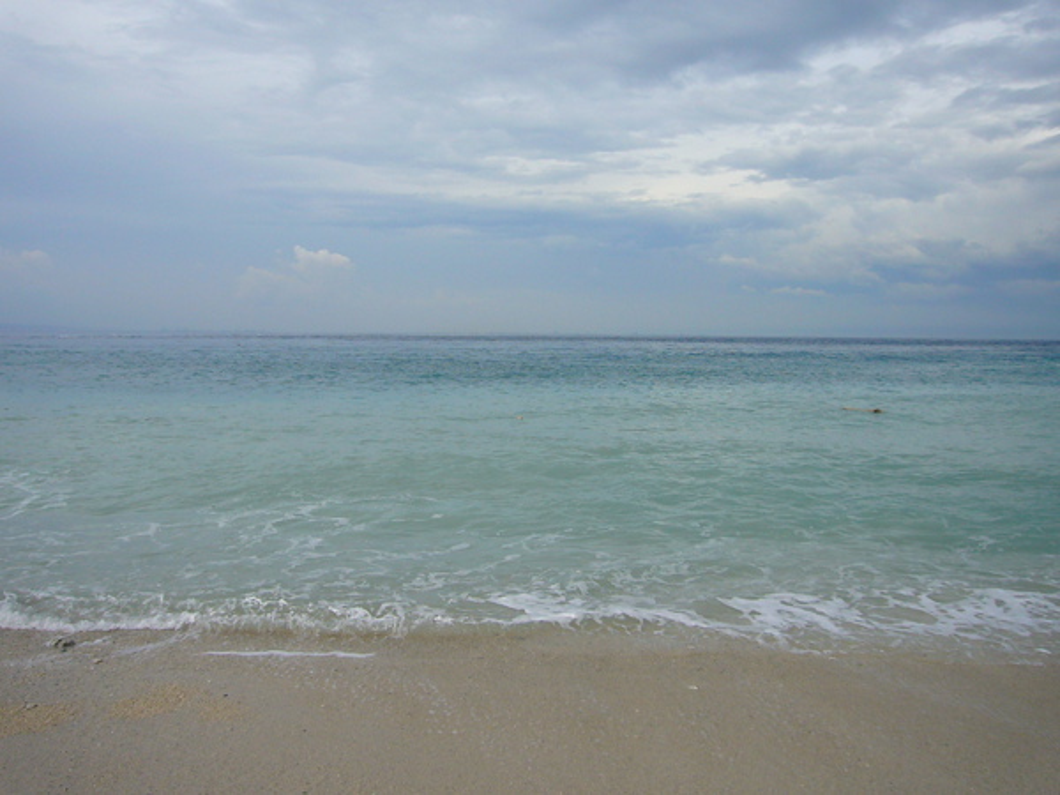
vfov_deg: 44.2
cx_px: 530
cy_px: 398
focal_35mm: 32
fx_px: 980
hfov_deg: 56.8
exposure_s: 1/500
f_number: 5.6
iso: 80
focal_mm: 4.6
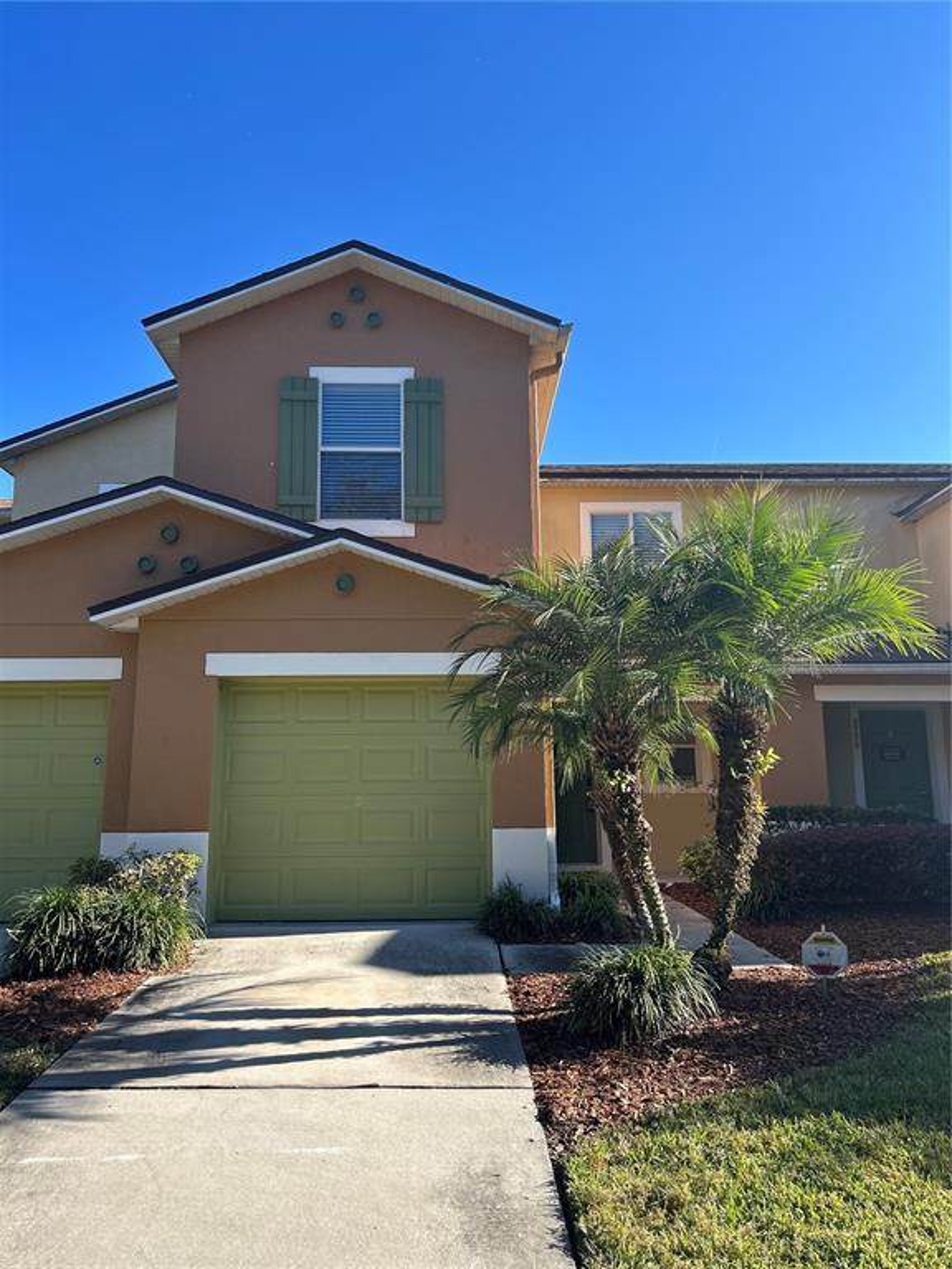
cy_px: 634
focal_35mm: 26
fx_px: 953
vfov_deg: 67.3
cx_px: 476
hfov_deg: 53.1
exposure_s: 1/2123
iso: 50
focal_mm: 5.7
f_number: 1.5
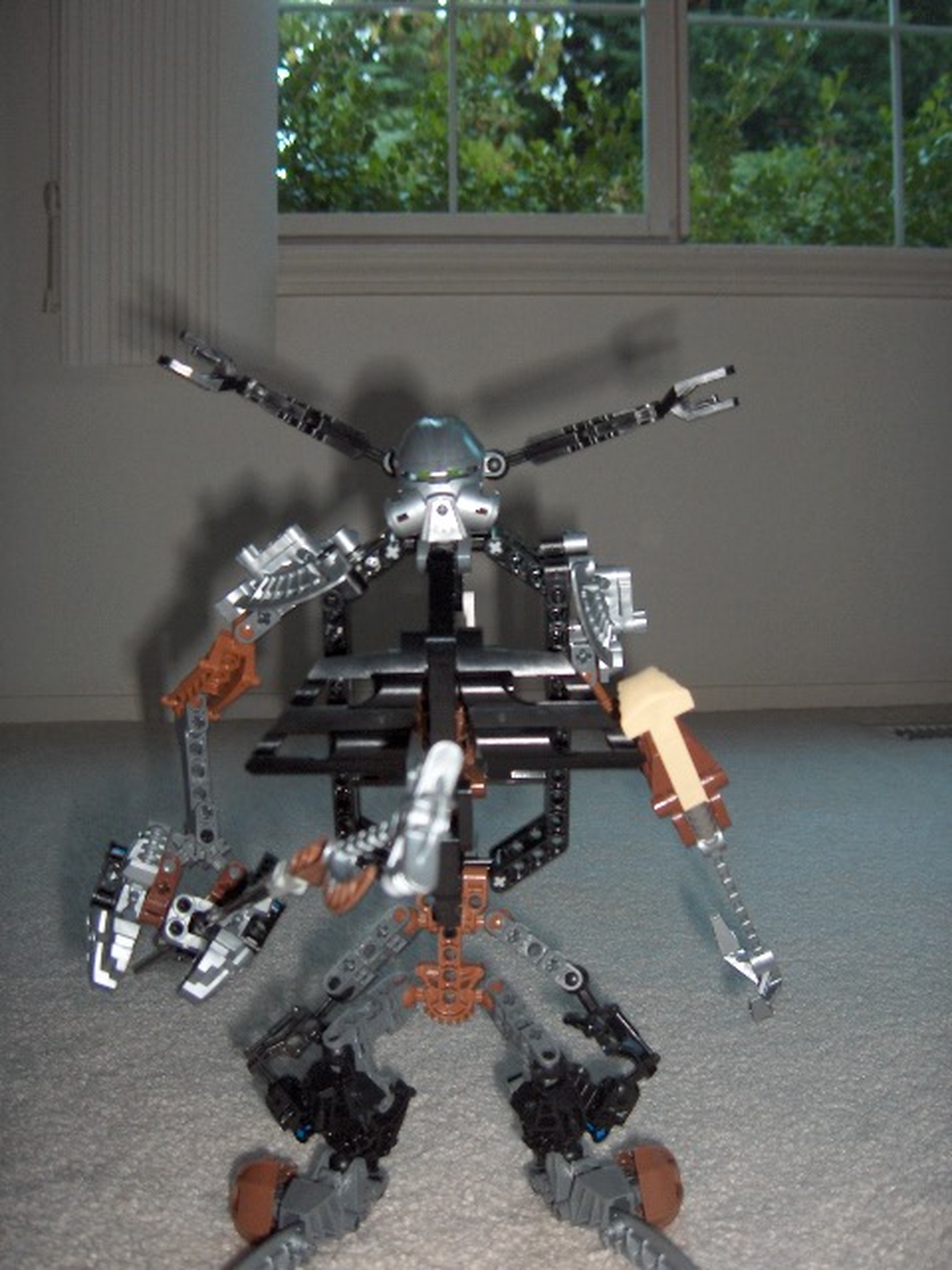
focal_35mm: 39
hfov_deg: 36.8
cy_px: 635
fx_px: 1430
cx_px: 476
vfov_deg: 47.9
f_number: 2.8
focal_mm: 8
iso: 100
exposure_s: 1/60
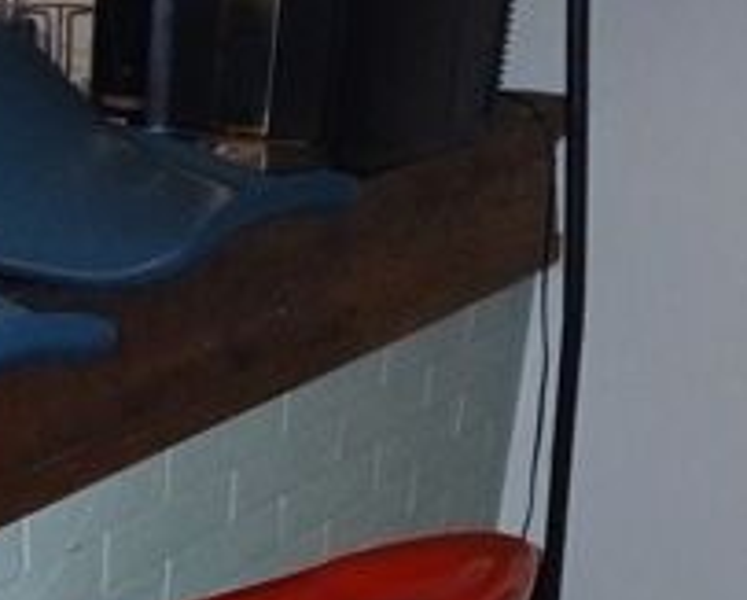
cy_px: 1167
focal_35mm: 83
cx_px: 4
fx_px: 1838
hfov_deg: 22.1
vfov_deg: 15.3
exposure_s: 1/25
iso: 500
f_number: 1.8
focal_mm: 3.98
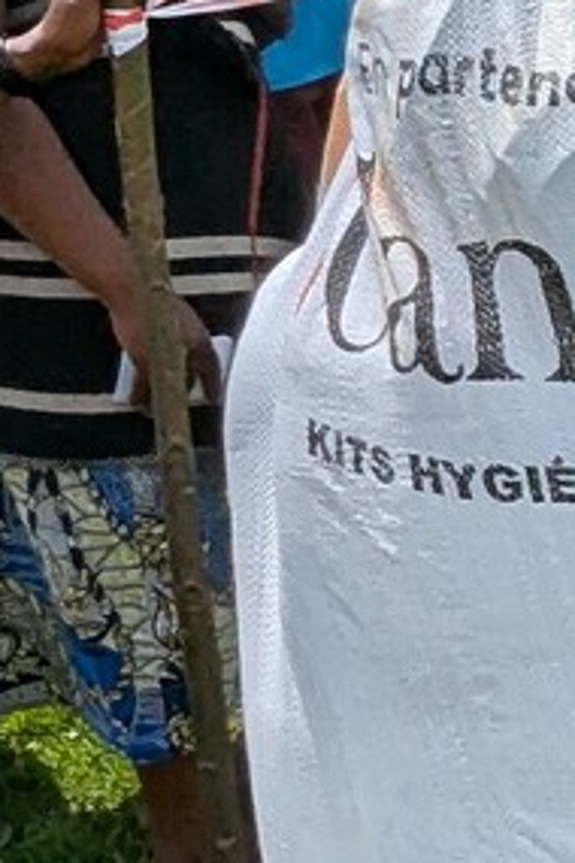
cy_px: 300
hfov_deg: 10.6
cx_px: 1655
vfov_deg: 21.4
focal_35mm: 95
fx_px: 2276
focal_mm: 1.95
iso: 41
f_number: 2.2
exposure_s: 1/2564
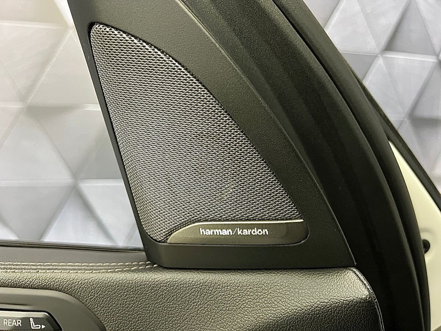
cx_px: 220
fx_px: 331
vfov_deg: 53.1
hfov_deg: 67.3
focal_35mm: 26
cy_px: 166
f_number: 1.5
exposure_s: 1/58
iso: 500
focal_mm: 5.7
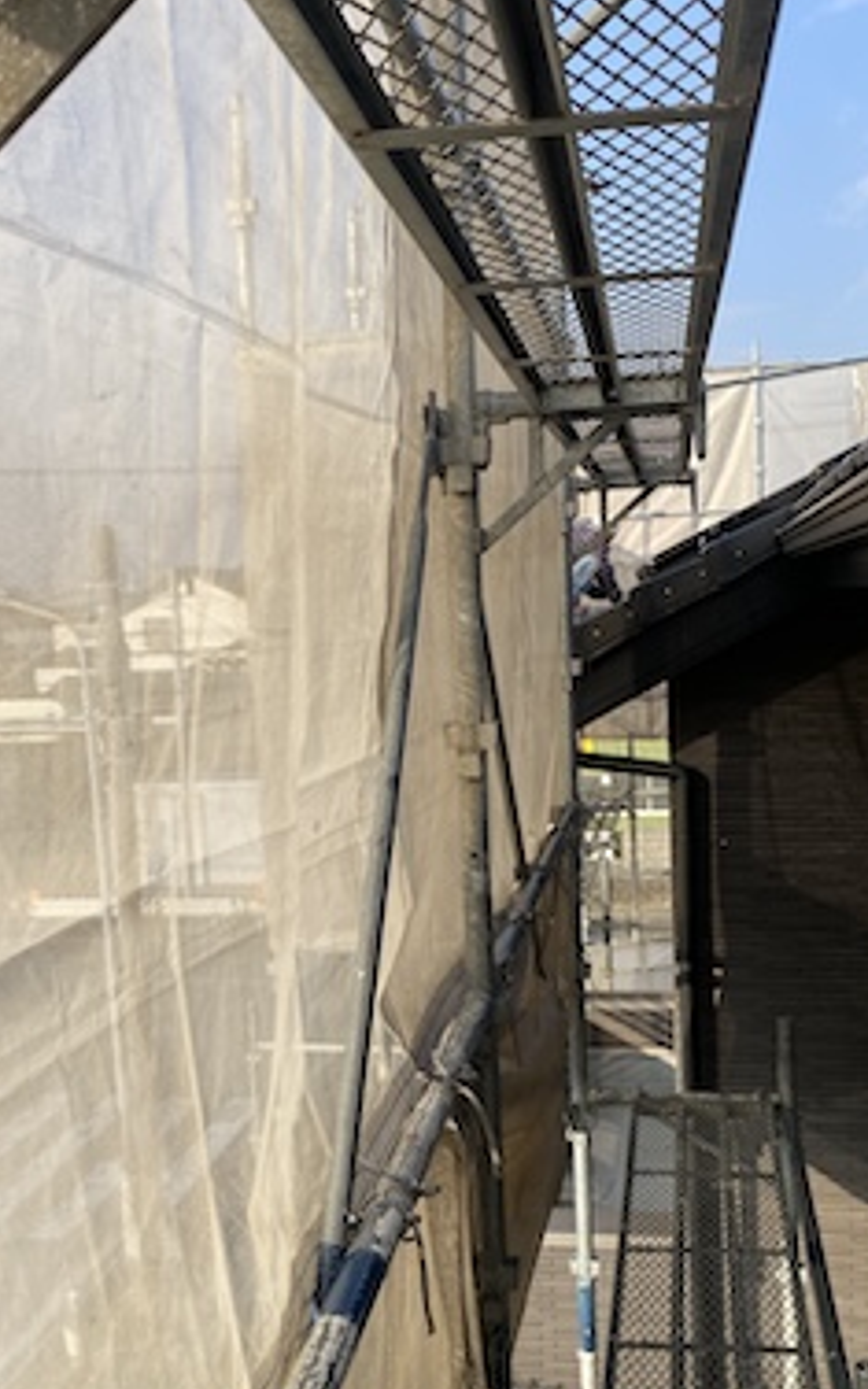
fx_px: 1363
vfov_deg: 53.9
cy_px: 752
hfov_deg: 35.3
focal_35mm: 36
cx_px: 475
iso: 32
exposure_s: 1/1218
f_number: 1.8
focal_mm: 4.25
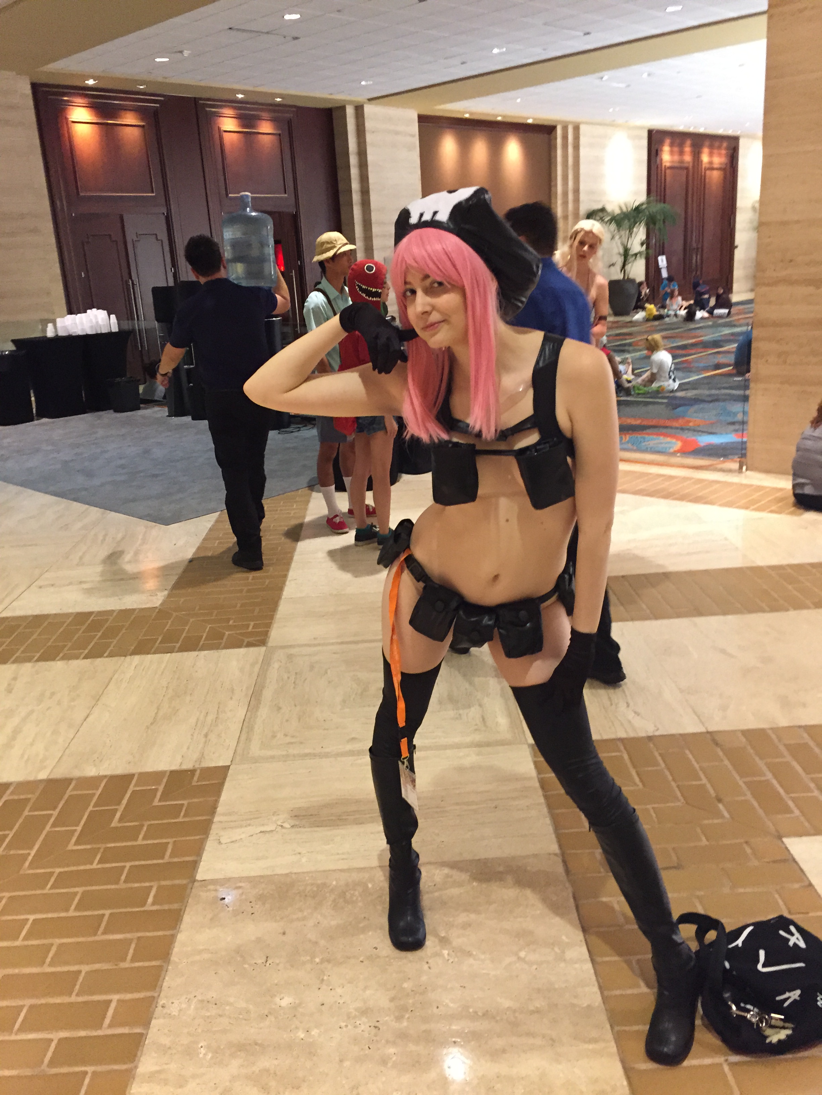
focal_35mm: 29
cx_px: 411
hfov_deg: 48.2
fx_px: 918
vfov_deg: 61.7
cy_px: 548
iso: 250
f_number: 2.2
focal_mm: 4.15
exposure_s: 1/30
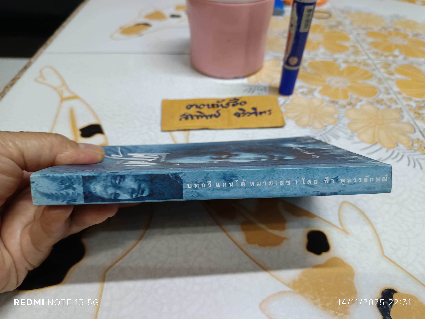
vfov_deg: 56.8
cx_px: 212
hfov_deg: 71.6
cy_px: 160
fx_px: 295
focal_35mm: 24
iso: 1140
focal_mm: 5.31
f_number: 1.7
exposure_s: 1/25
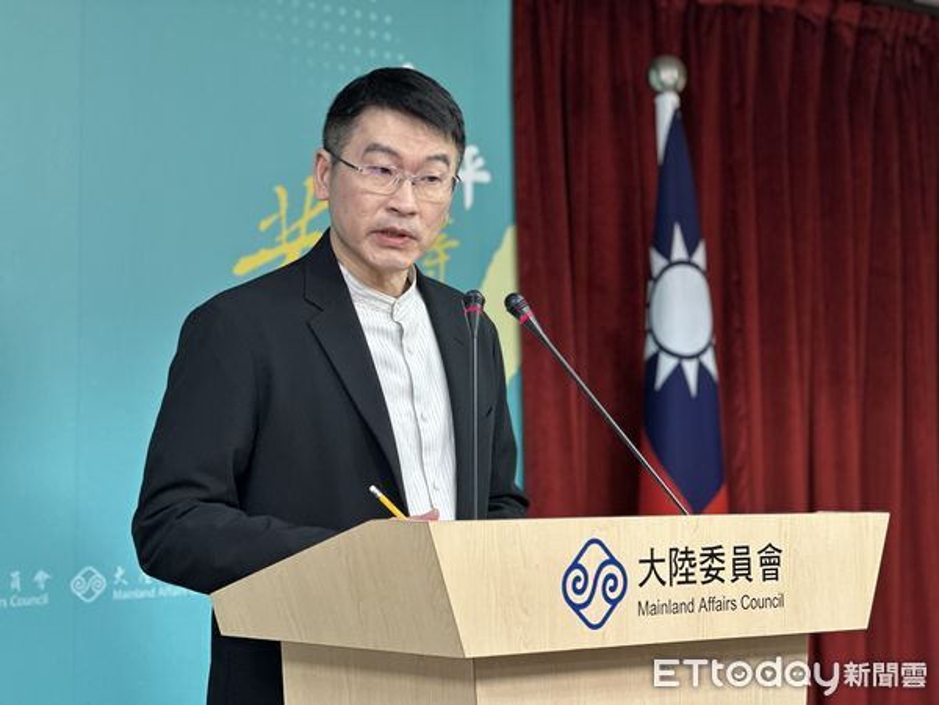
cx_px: 470
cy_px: 352
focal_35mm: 77
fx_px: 2089
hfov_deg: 25.3
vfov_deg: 19.1
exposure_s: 1/60
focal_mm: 9
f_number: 2.8
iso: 160
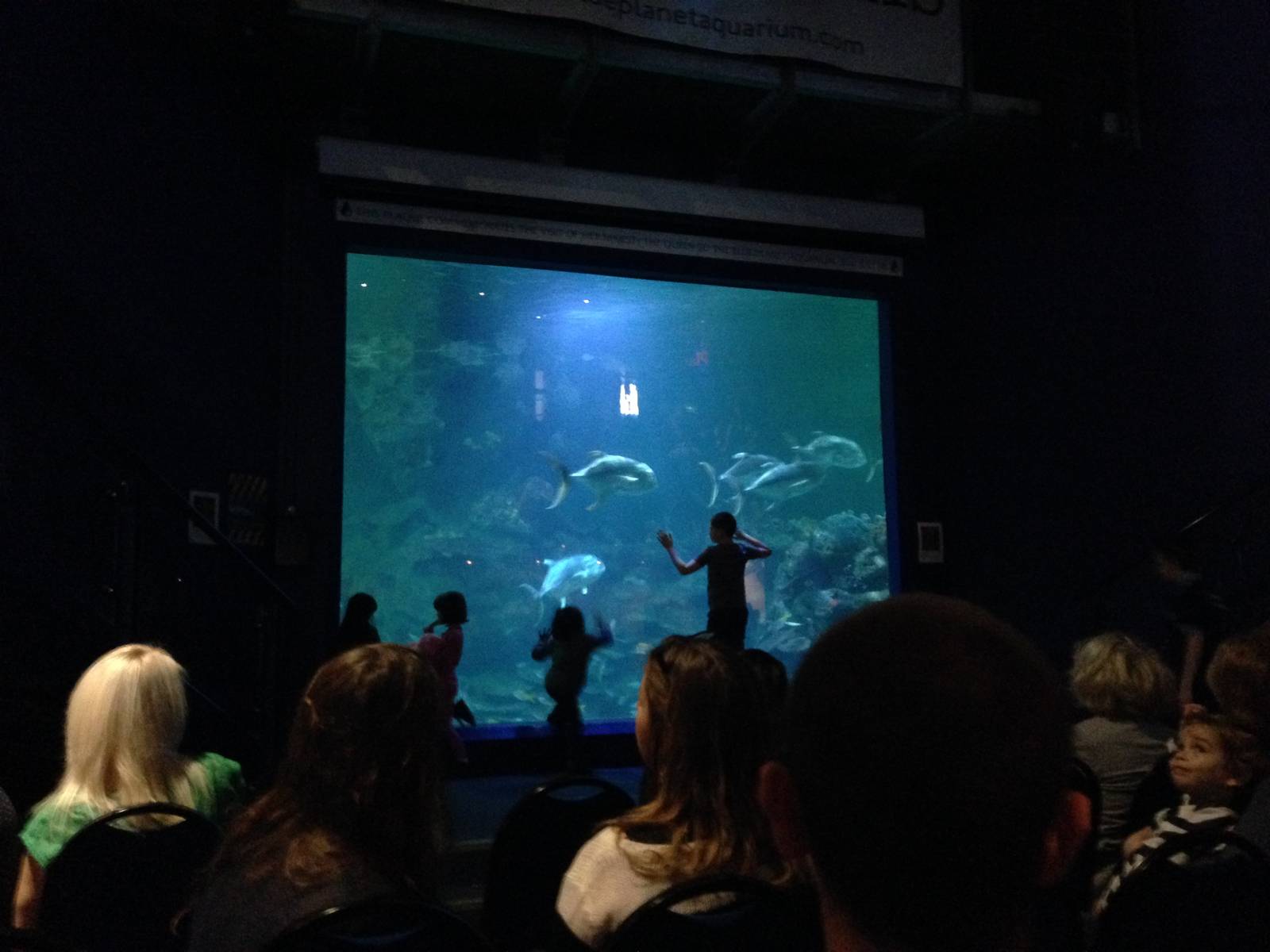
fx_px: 1211
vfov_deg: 42.9
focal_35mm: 33
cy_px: 476
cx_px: 635
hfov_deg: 55.4
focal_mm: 4.12
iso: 640
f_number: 2.4
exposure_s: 1/15
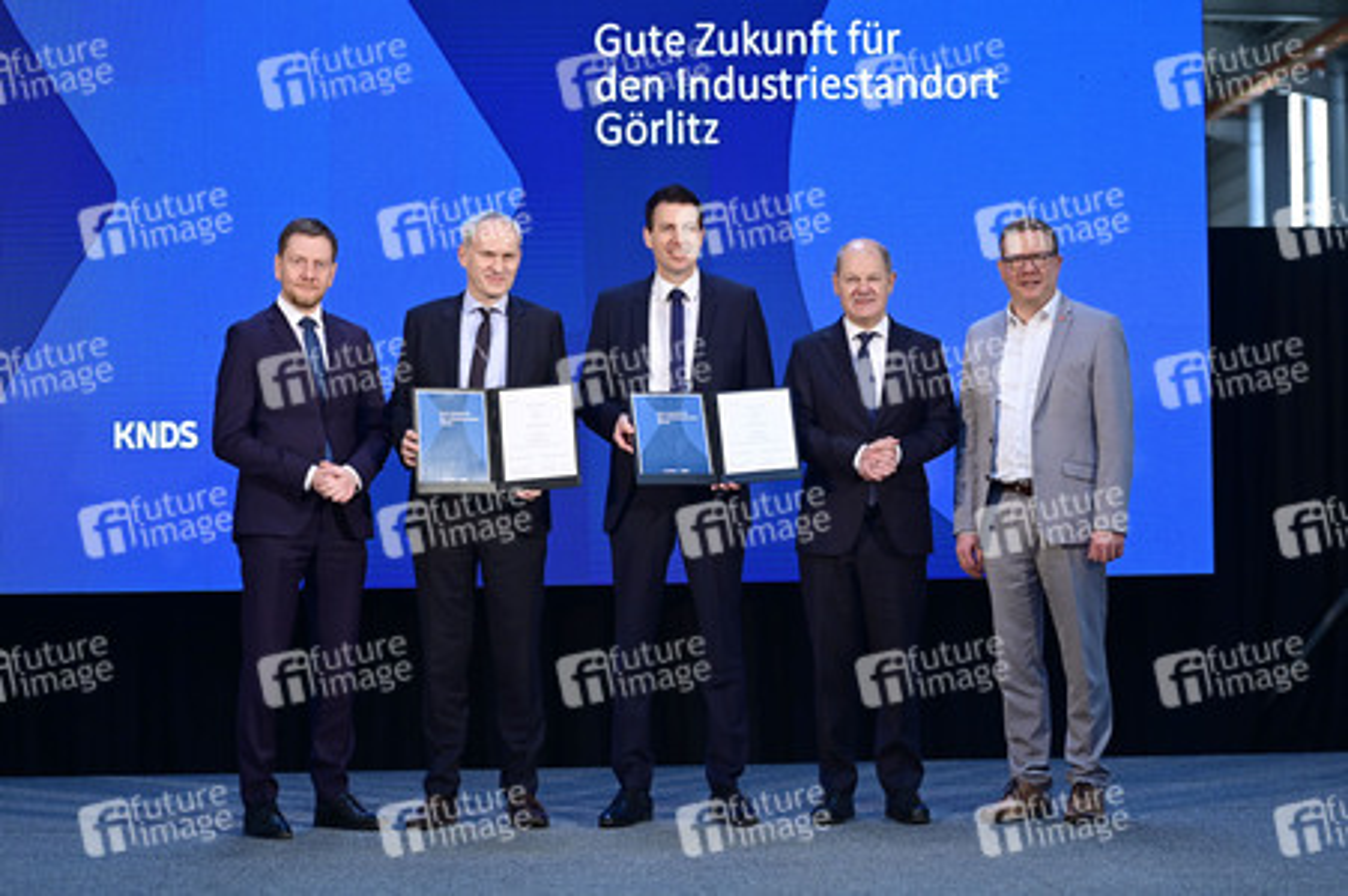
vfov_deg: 19.4
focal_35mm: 70
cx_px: 674
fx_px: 2619
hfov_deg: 28.9
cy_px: 448
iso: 1250
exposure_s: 1/320
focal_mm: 70
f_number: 3.5
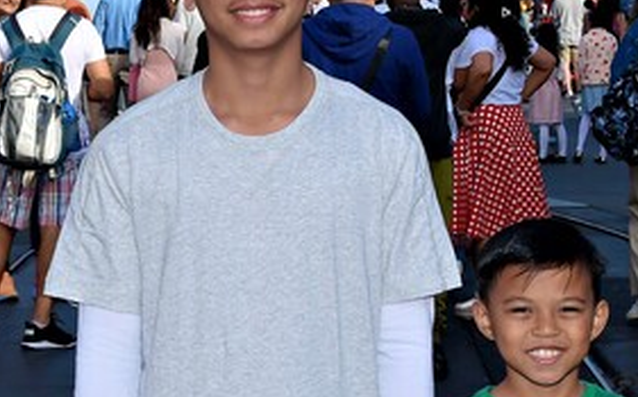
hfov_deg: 15.2
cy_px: 37
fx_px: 2397
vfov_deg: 9.4
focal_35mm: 138
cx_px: 269
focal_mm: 25
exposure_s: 1/250
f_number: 9
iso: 100
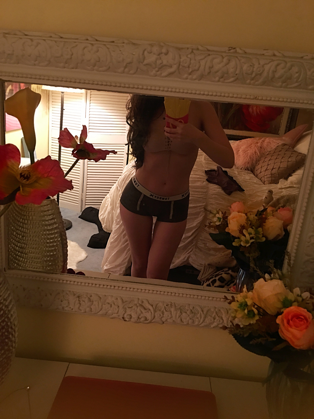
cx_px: 157
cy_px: 210
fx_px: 351
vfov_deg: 61.7
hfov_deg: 48.2
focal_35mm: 29
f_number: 2.2
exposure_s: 1/4
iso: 64
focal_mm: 4.15
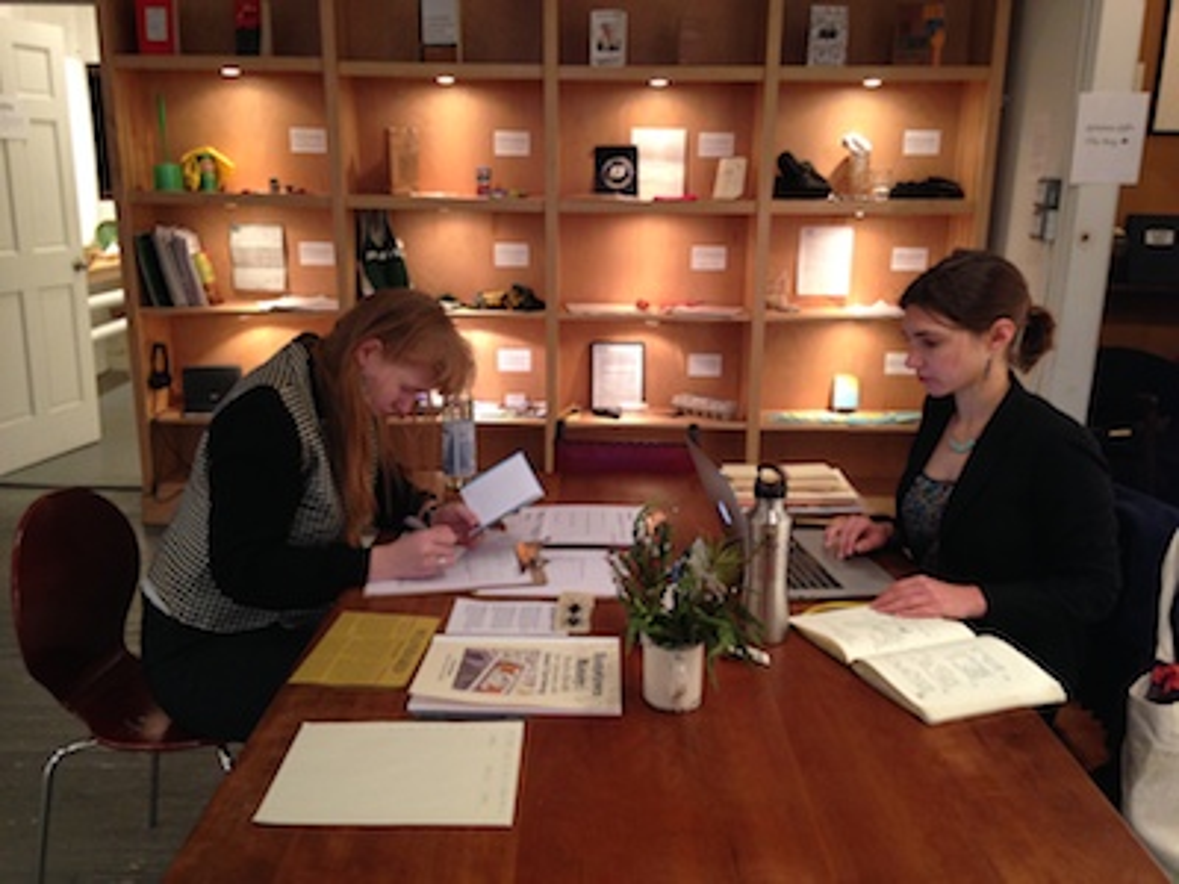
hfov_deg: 55.4
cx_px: 590
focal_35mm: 33
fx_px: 1124
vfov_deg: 42.9
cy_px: 442
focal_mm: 4.12
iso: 125
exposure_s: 1/20
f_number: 2.4
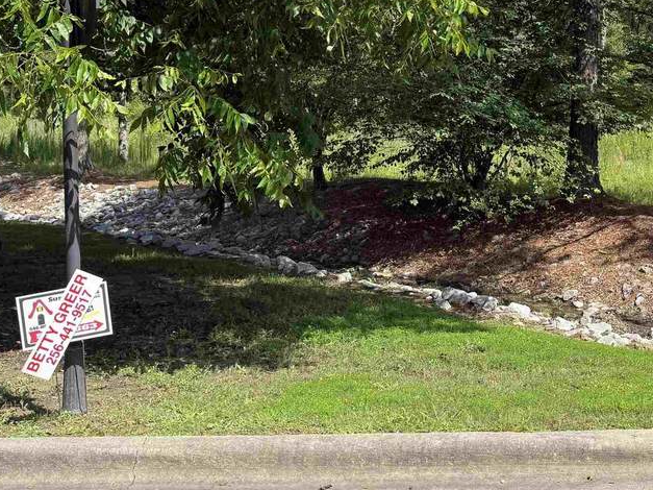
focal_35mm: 49
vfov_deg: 29.1
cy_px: 106
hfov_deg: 38.0
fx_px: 924
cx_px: 486
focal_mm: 6.76
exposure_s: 1/2110
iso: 80
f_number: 1.78
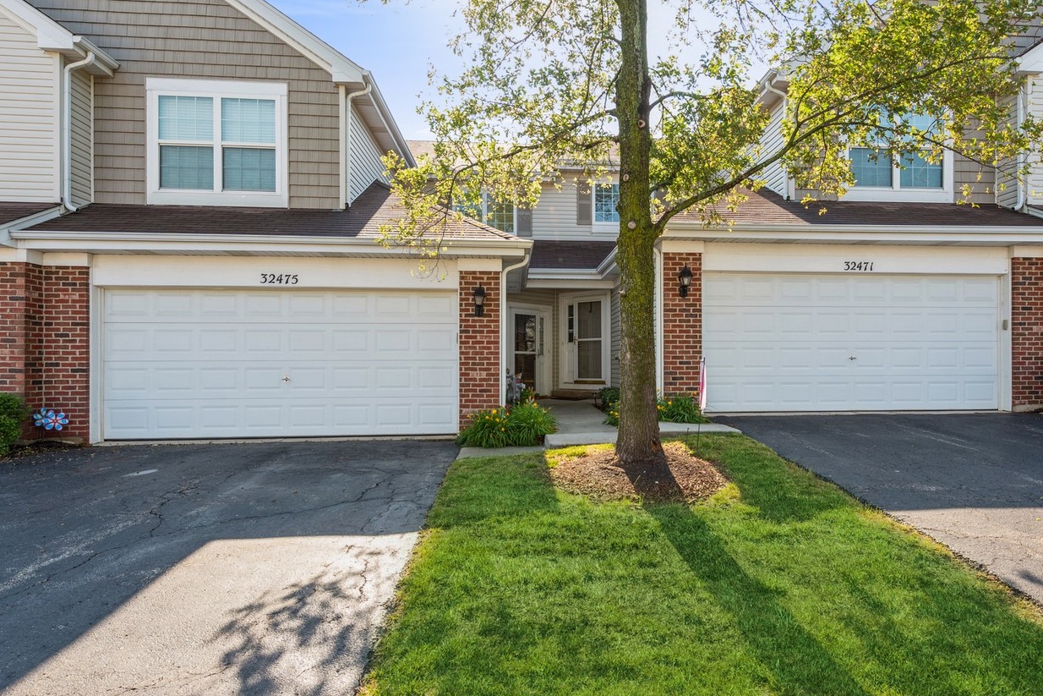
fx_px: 608
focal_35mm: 21
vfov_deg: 59.4
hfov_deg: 80.9
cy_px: 320
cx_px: 577
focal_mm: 16
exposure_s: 1/125
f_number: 8
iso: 200
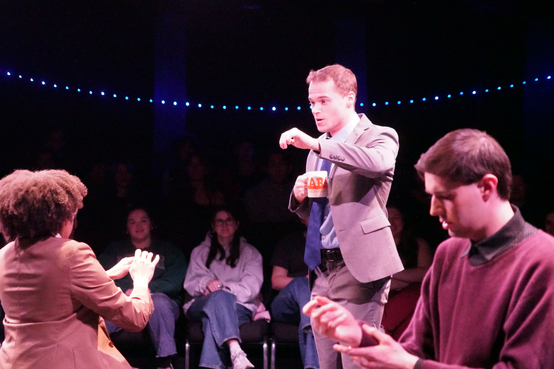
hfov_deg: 17.8
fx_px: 1770
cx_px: 277
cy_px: 184
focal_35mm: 115
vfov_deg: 11.9
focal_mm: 115
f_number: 6.3
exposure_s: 1/200
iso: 32000
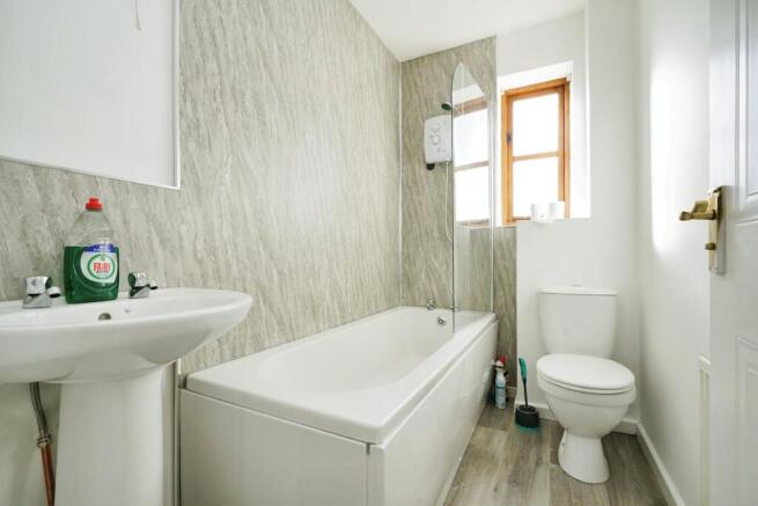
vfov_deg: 73.8
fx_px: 337
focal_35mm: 16
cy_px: 253
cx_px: 379
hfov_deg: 96.7
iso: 2000
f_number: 9
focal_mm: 16
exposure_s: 1/250
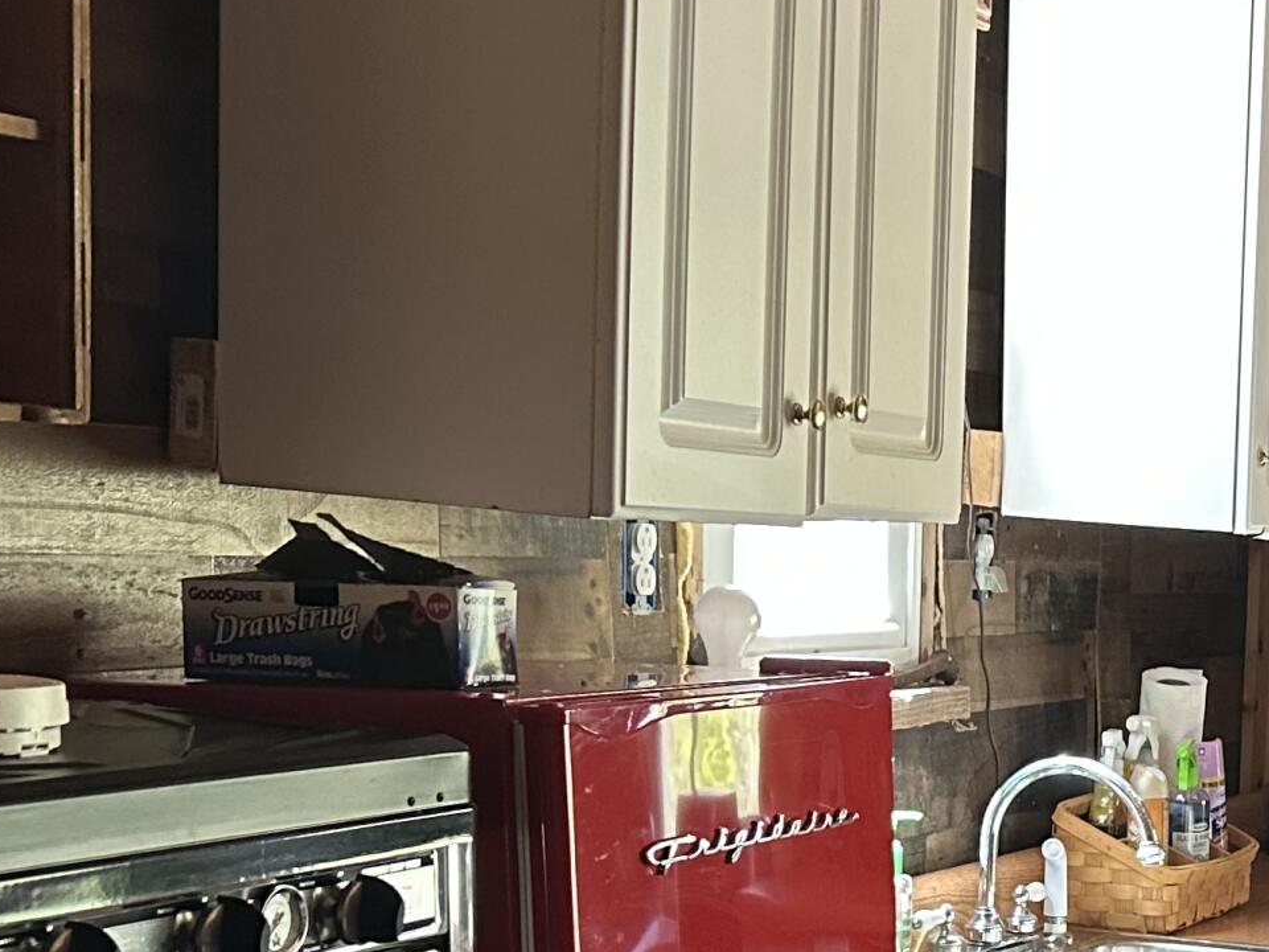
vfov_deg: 18.9
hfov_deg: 24.0
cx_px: 1455
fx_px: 2749
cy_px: 1025
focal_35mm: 75
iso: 500
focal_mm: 6.86
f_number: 1.78
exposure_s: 1/60
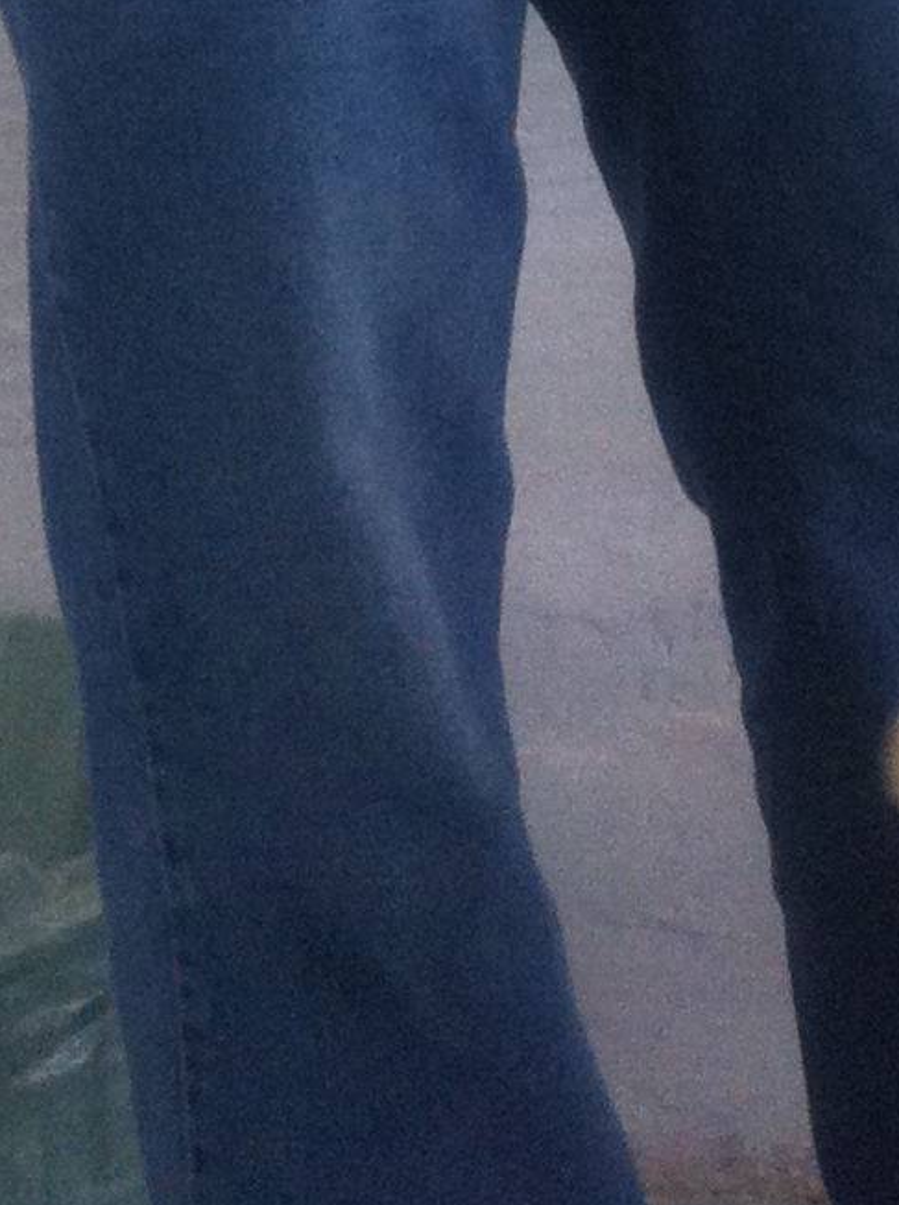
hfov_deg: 10.6
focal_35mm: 139
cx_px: 868
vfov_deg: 12.7
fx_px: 4831
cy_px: -1111
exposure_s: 1/15
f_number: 2.8
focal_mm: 3.85
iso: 160
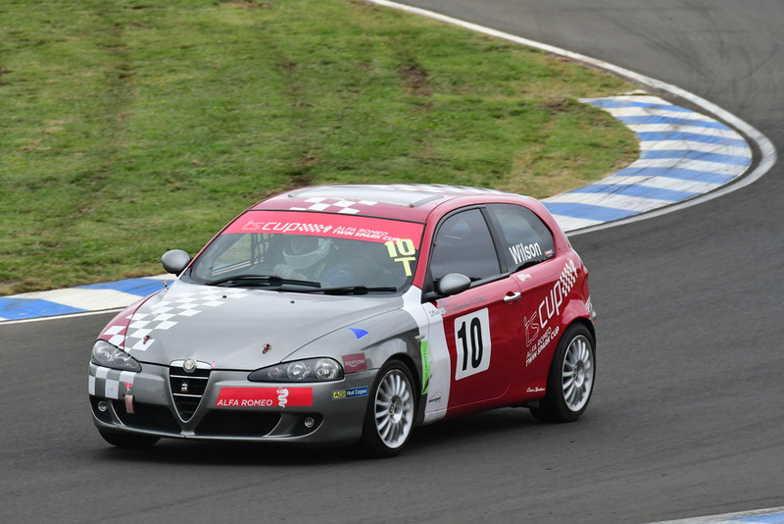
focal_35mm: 690
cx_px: 392
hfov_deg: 3.0
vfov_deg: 2.0
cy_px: 262
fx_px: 15031
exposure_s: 1/640
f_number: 11
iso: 1000
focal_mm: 460
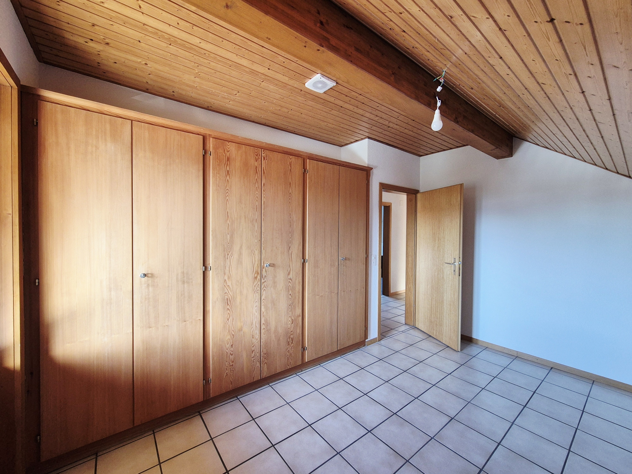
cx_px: 316
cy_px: 237
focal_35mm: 13
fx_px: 237
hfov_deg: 106.2
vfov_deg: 89.9
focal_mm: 2.2
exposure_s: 1/50
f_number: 2.2
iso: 250
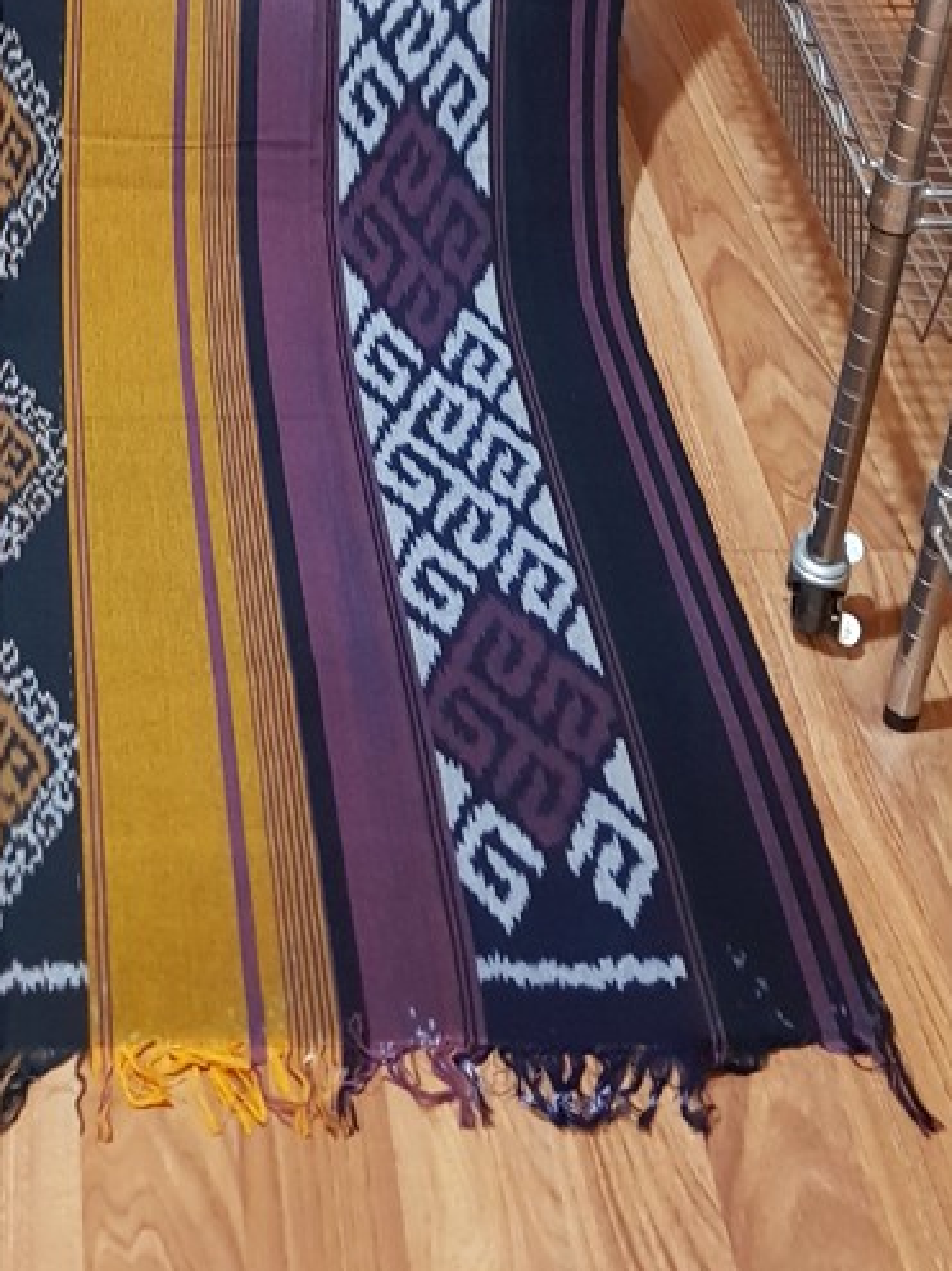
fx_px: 2311
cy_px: -252
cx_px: 26
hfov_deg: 22.5
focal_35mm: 63
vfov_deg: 27.2
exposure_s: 1/10
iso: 200
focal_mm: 4.3
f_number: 1.7
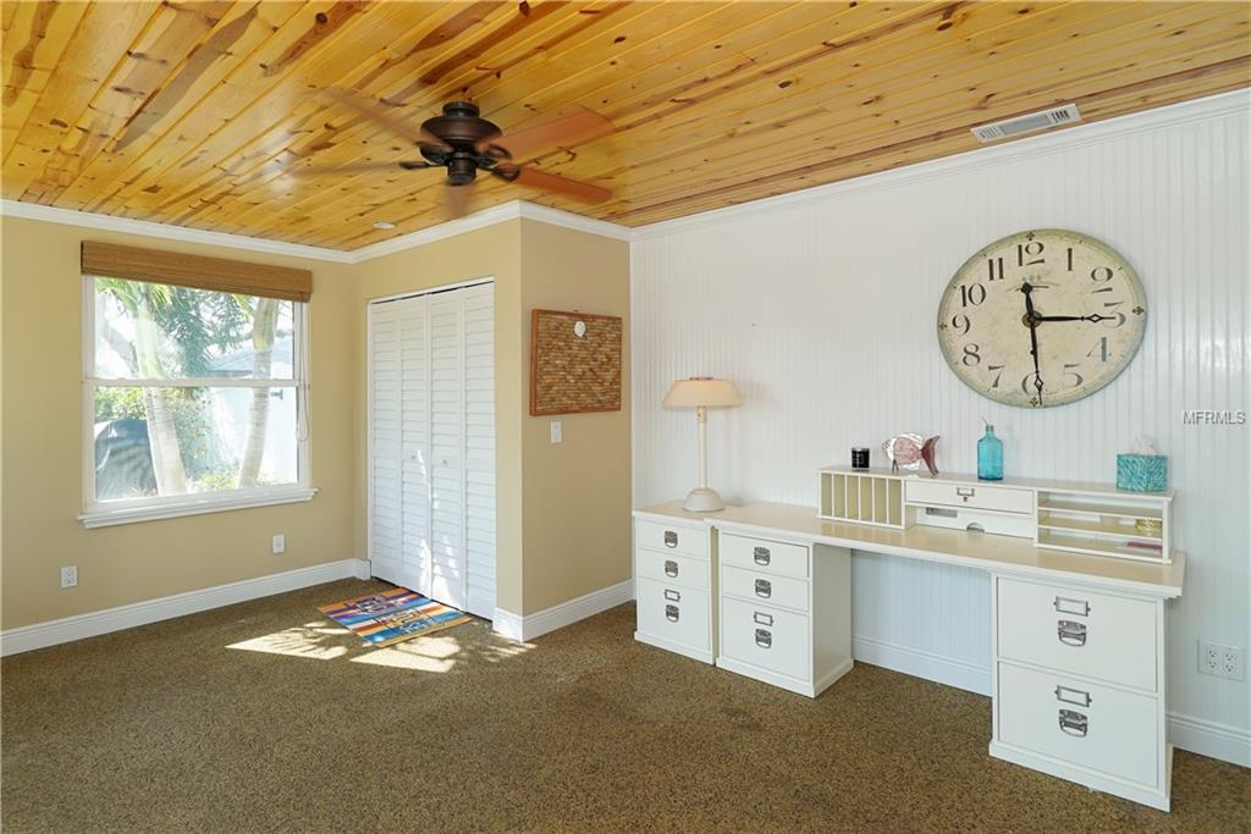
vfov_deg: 67.4
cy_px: 417
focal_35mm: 18
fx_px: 626
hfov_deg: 90.0
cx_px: 626
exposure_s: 1/60
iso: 500
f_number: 9
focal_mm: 18
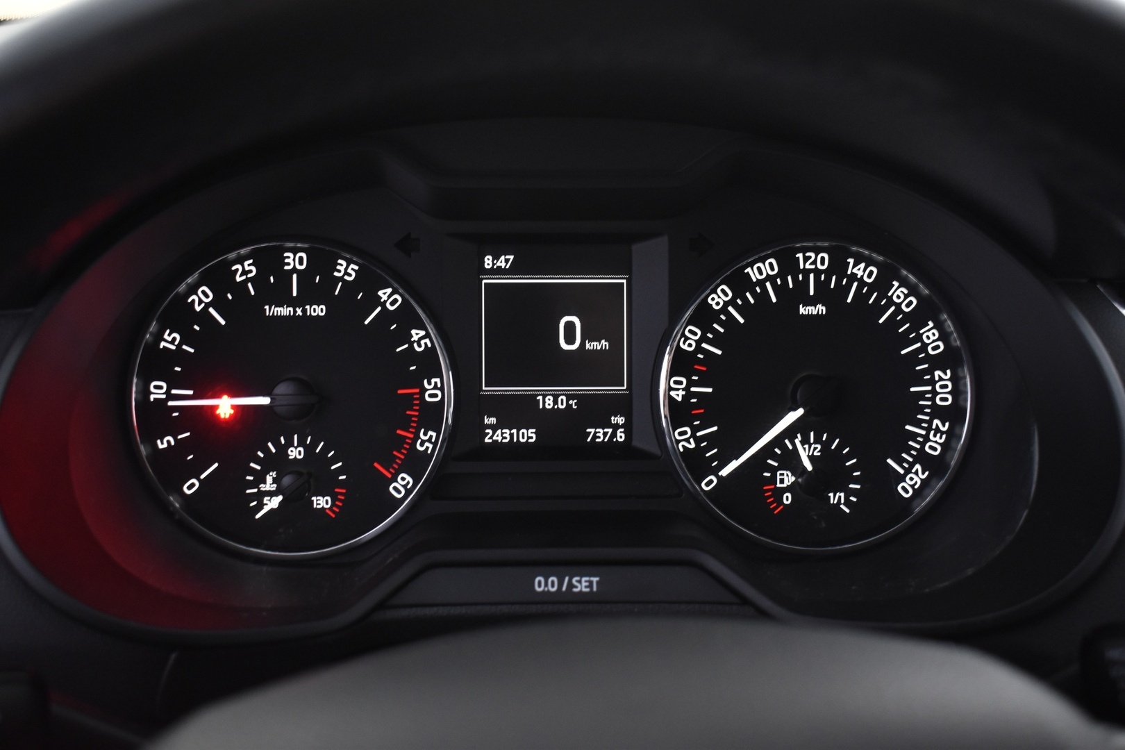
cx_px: 562
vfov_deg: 33.0
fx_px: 1266
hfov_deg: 47.9
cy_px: 375
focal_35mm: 40
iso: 1250
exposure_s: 1/10
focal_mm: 27
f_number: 5
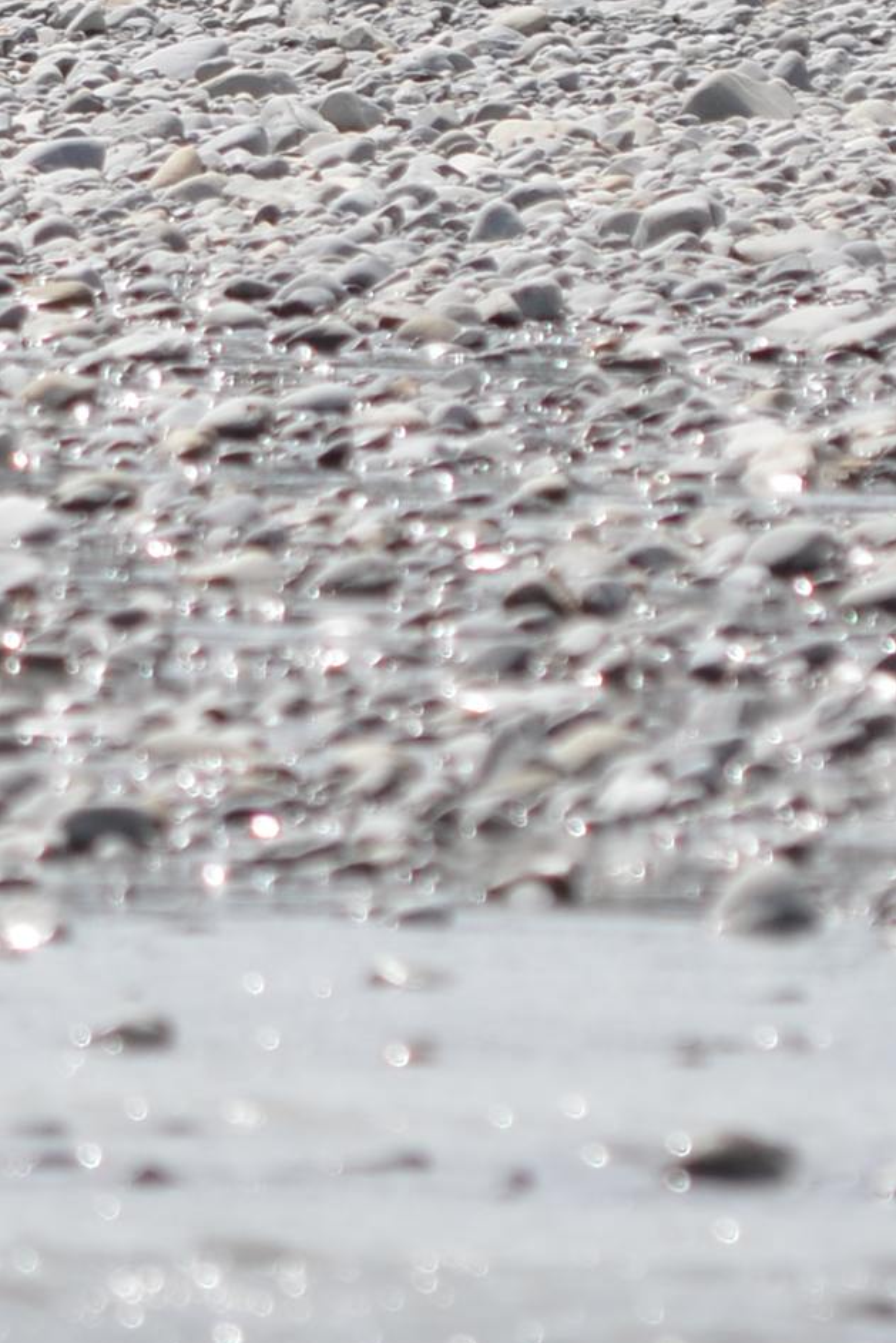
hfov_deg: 1.2
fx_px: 43773
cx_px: 101
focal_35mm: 1173
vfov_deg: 1.8
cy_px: -152
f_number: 7.1
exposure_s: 1/800
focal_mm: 200
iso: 200
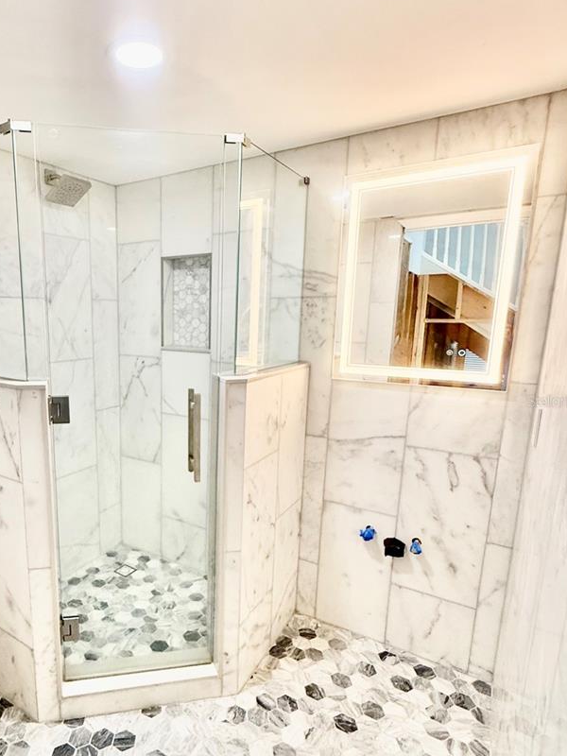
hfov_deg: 61.2
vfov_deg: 78.9
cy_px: 401
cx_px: 169
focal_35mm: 21
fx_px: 459
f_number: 2.2
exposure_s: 1/120
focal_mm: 2.22
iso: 250
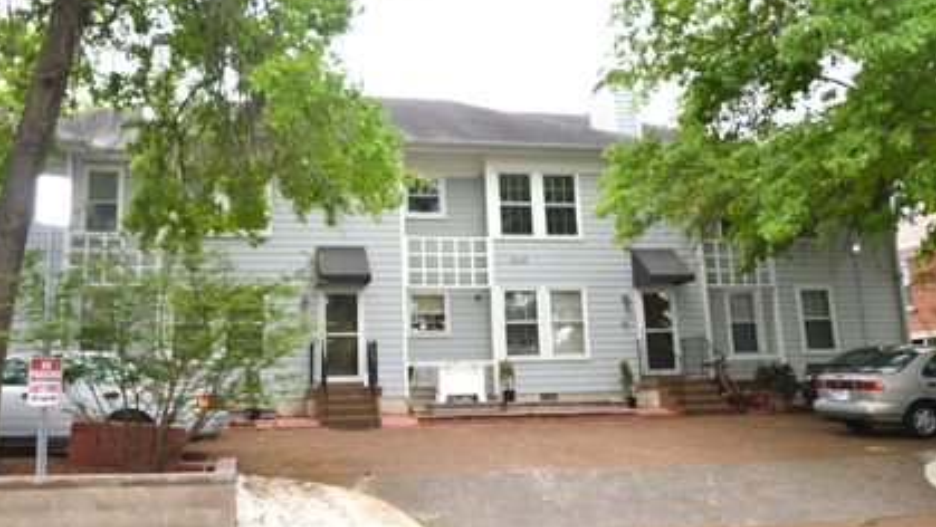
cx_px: 404
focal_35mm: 30
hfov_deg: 64.0
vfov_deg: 38.9
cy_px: 229
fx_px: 745
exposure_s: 1/160
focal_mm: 16
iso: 100
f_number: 4
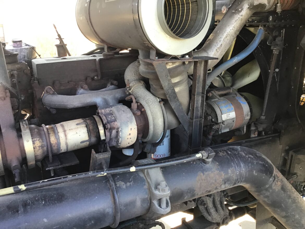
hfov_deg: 58.3
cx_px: 152
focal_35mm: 31
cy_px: 114
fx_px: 273
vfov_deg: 45.5
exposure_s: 1/30
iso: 25
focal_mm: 3.3
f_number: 2.4
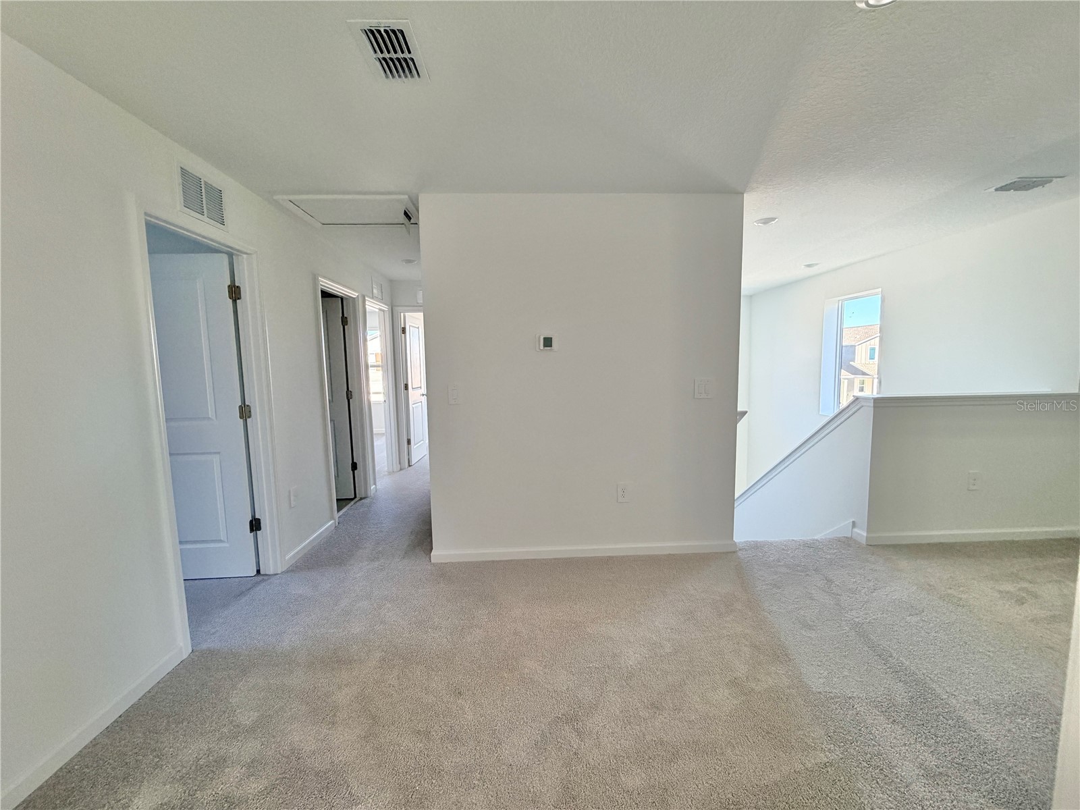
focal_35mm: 14
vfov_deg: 85.7
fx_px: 437
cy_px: 405
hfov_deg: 102.1
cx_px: 540
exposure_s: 1/121
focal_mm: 2.22
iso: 200
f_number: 2.2
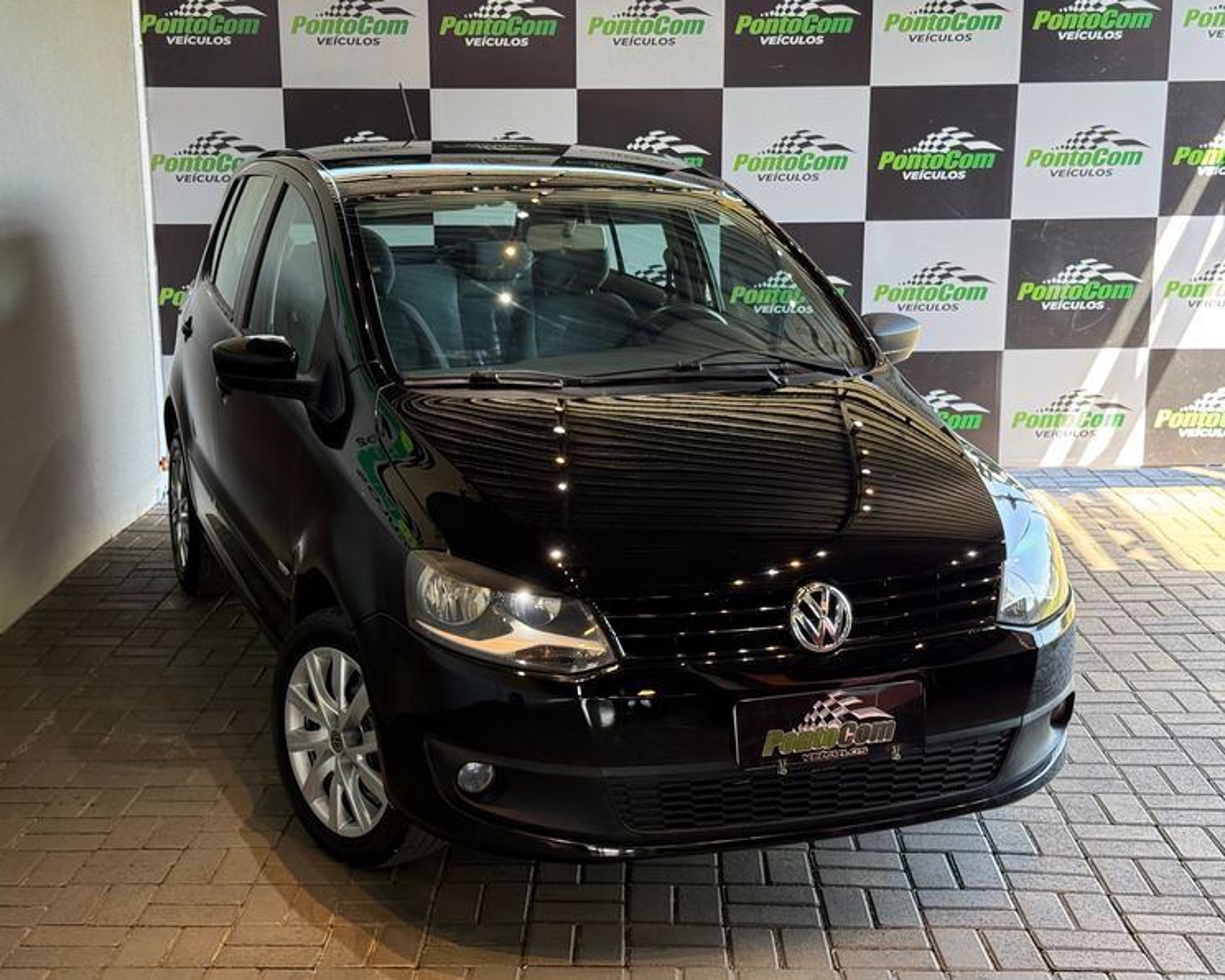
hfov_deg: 36.7
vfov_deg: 29.7
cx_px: 580
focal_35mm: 51
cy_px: 494
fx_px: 1849
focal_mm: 6.76
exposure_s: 1/76
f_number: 1.78
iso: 100
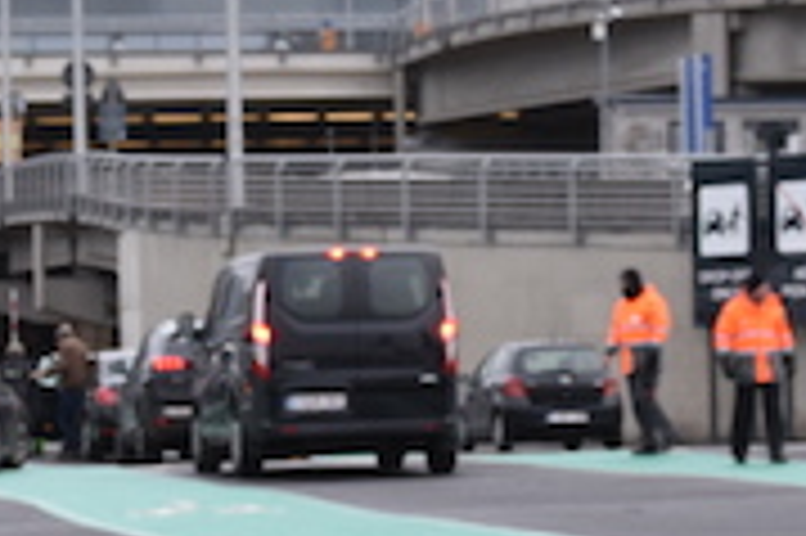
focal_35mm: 211
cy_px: 311
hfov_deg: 9.8
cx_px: 423
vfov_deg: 6.5
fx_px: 4720
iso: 400
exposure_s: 1/200
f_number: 7.1
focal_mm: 28
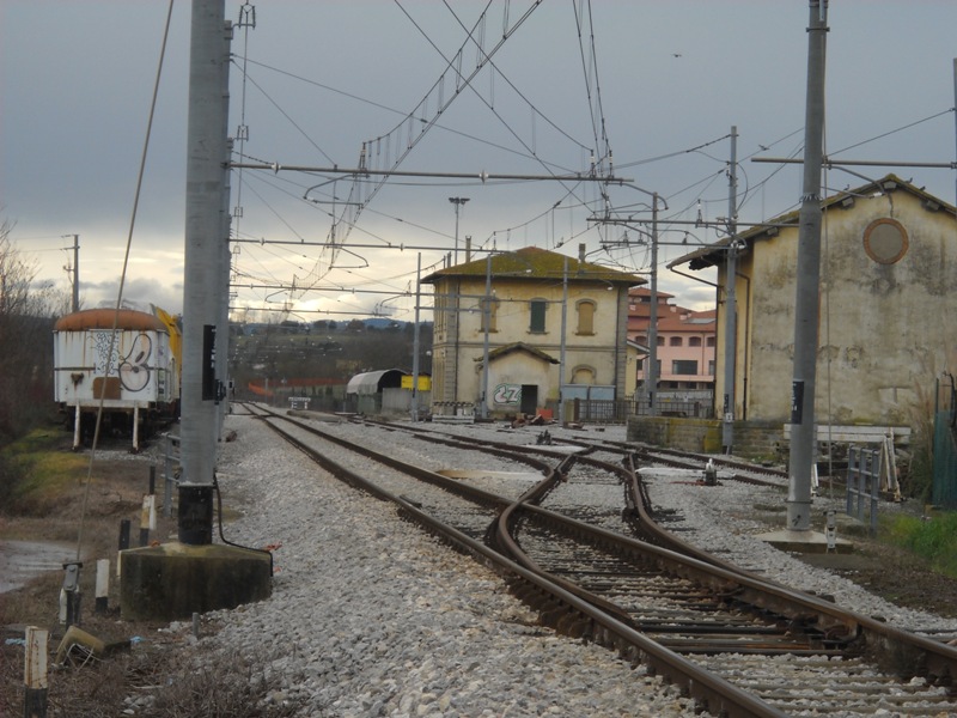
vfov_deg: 10.2
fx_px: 4009
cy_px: 359
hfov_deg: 13.6
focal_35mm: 145
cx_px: 478
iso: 70
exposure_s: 1/125
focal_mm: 24.03
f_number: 6.7
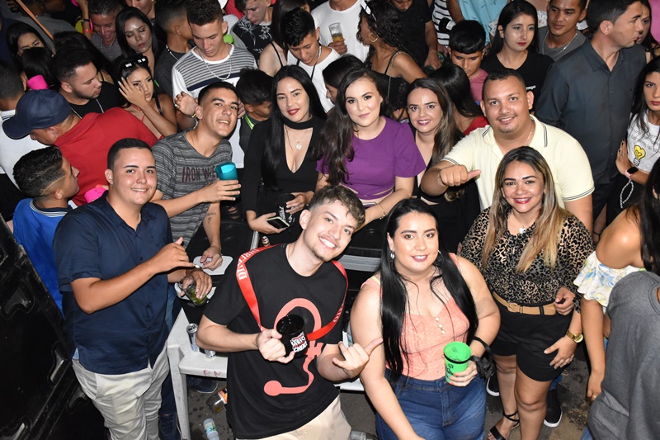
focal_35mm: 36
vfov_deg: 36.9
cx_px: 330
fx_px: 660
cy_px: 220
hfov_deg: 53.1
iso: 3200
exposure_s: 1/100
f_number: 3.8
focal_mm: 24
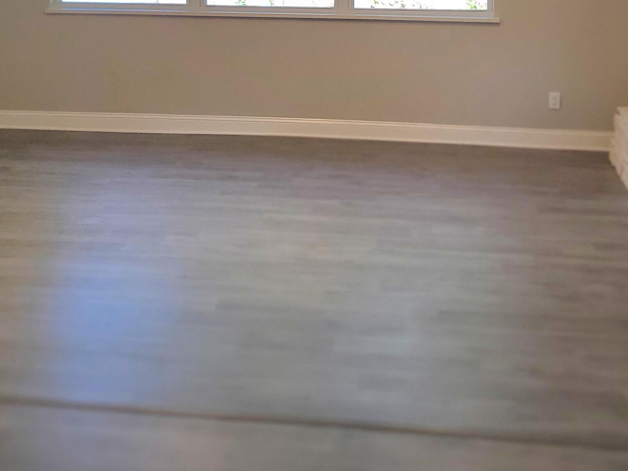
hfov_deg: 37.5
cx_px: 333
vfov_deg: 27.4
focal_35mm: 51
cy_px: 32
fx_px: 925
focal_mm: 4.3
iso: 50
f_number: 1.5
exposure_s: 1/137
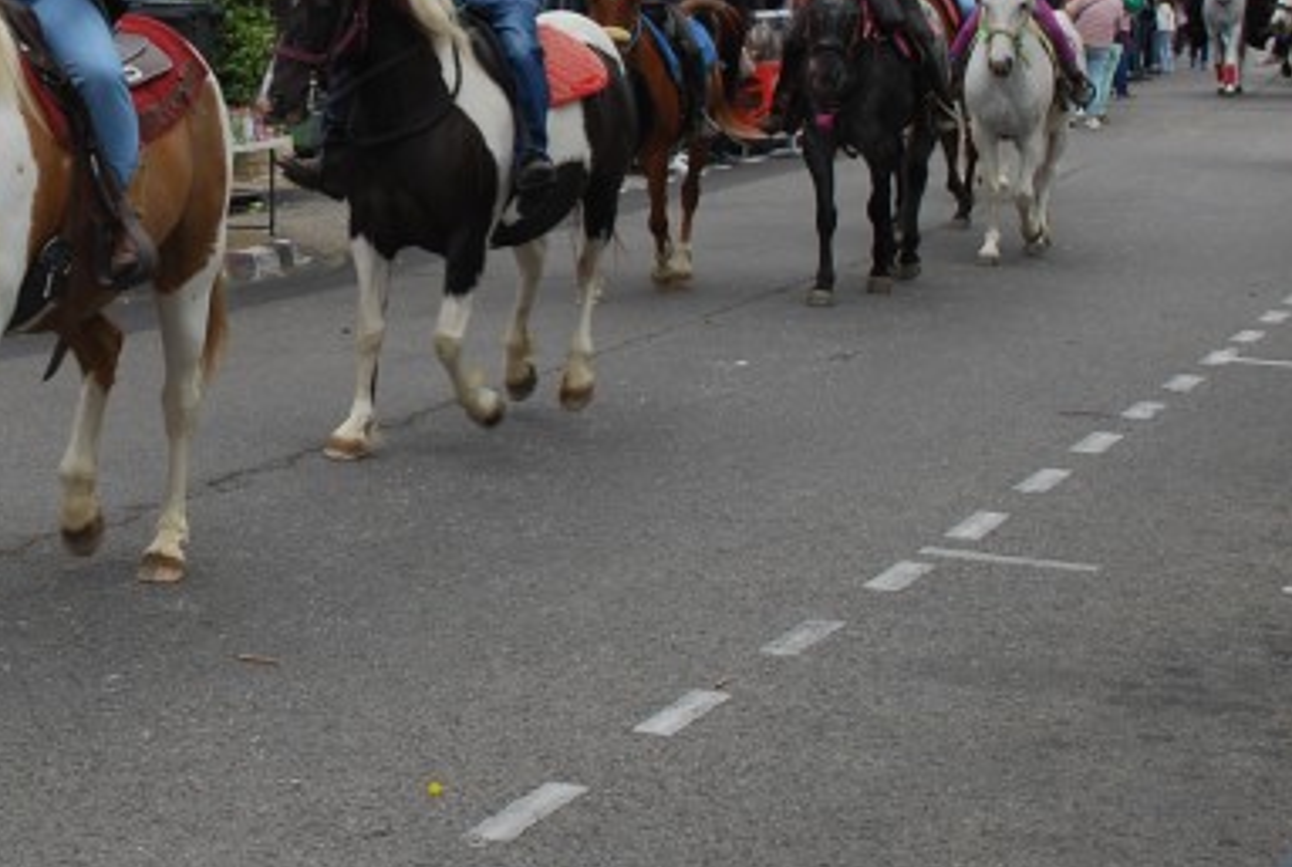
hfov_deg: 21.7
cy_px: -7
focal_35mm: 91
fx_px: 3272
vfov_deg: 14.8
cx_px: 79
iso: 100
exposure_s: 1/125
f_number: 5.6
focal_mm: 26
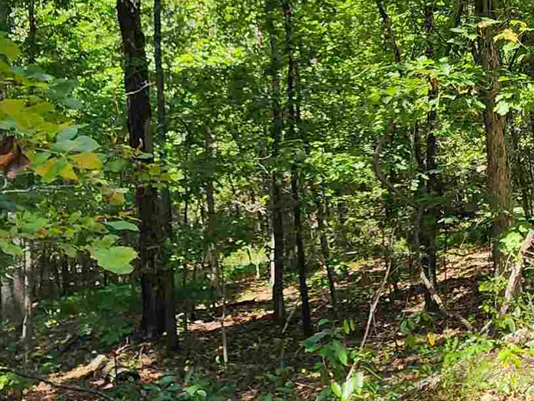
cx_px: 446
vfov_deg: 28.0
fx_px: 756
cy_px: 5
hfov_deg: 37.2
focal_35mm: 49
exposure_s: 1/433
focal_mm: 2.2
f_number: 2.2
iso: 50
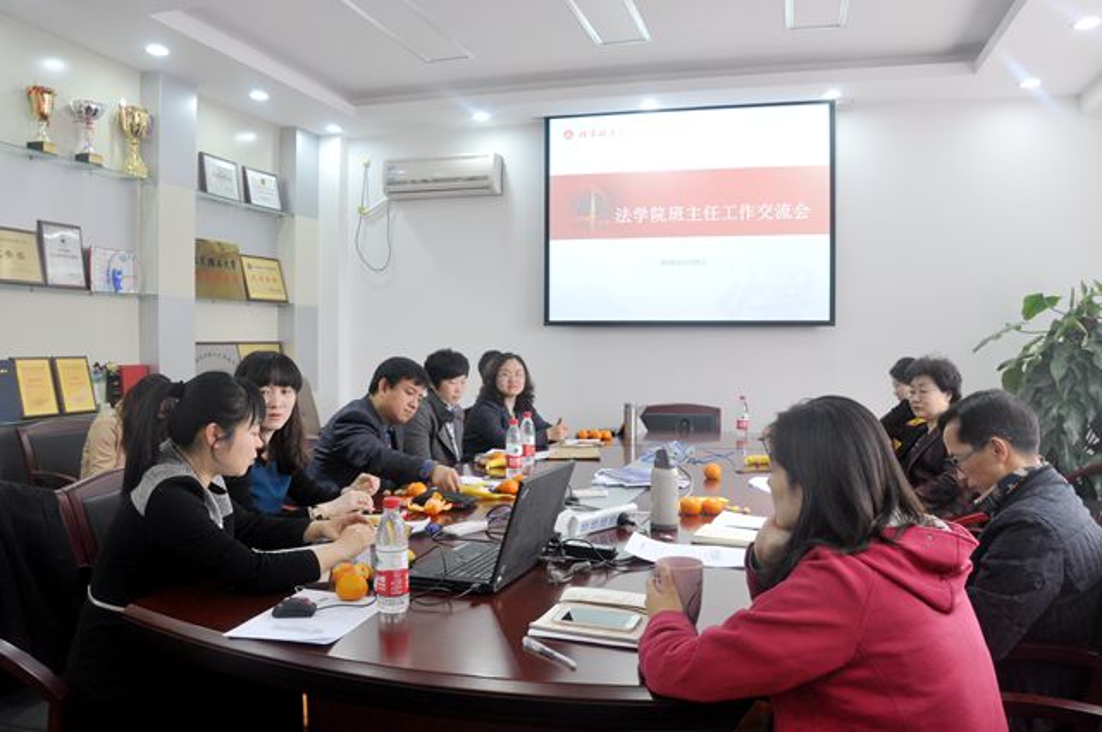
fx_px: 825
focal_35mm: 27
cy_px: 366
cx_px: 551
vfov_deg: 47.8
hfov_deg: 67.4
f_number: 7.1
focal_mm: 18
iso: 640
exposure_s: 1/50
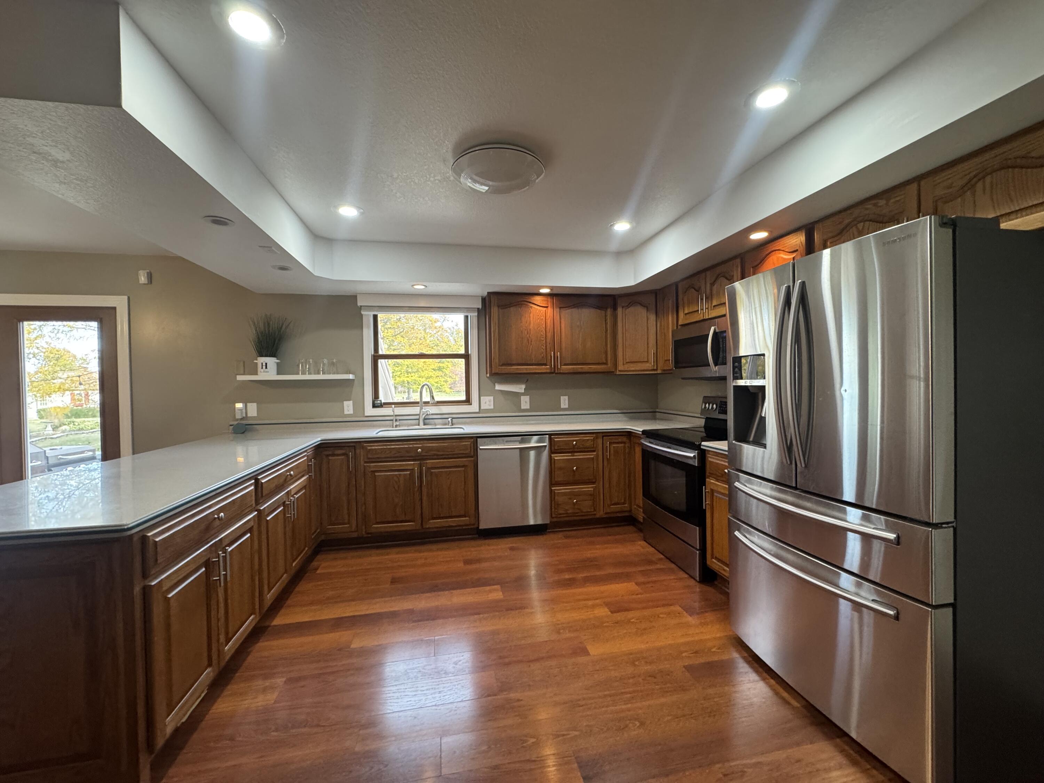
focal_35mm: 14
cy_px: 392
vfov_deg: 85.7
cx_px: 522
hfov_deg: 102.1
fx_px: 422
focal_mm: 2.22
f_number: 2.2
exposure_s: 1/60
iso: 320
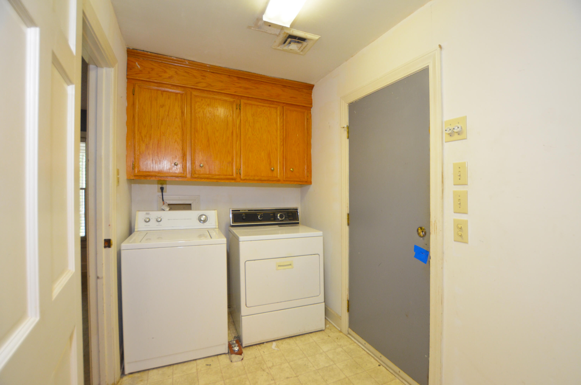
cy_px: 192
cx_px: 290
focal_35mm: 15
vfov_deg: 77.1
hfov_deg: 100.5
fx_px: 242
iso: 500
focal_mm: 10
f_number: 22
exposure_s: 1/1.6
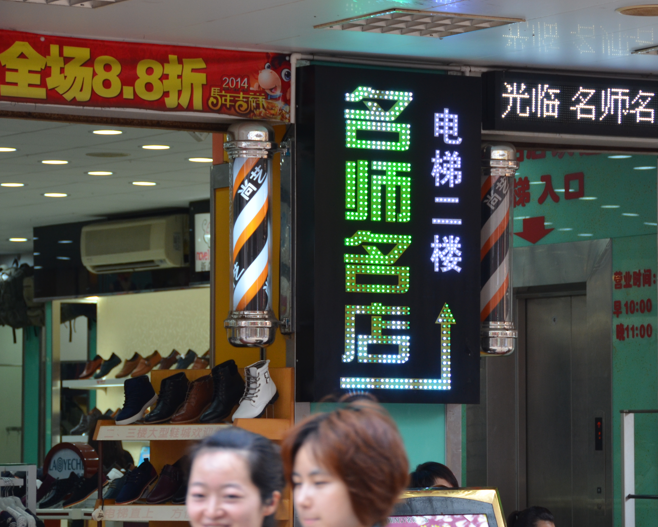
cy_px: 295
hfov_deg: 10.9
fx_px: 3447
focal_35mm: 177
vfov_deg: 8.7
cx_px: 416
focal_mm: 90
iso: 400
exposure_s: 1/125
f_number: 5.6
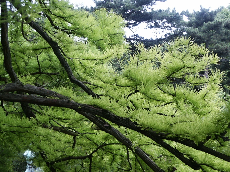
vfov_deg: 18.9
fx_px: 518
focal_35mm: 78
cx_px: 115
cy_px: 86
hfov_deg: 25.0
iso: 80
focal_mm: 15.51
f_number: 3.6
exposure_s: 1/60
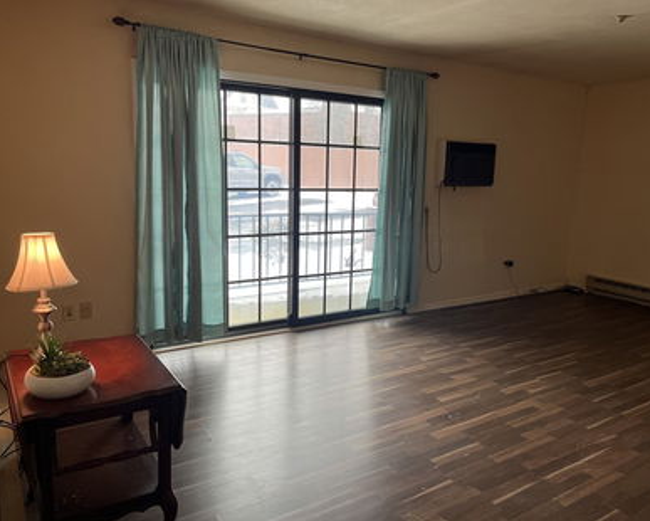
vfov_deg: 51.6
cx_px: 355
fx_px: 539
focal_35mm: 28
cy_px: 255
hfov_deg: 62.1
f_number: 1.6
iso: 100
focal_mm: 5.1
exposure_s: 1/120
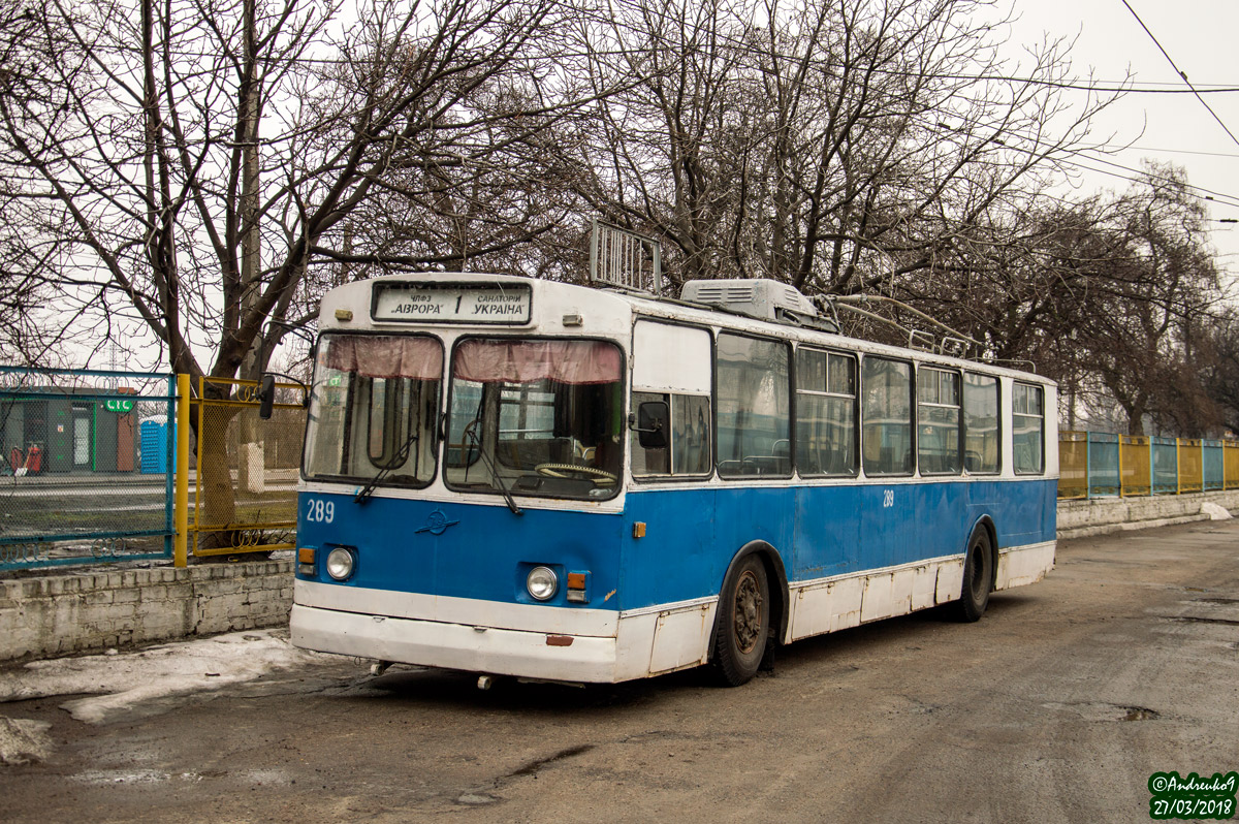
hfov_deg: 38.9
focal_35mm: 51
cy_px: 412
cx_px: 620
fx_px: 1754
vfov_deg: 26.4
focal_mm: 34
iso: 100
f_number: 5.6
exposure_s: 1/640
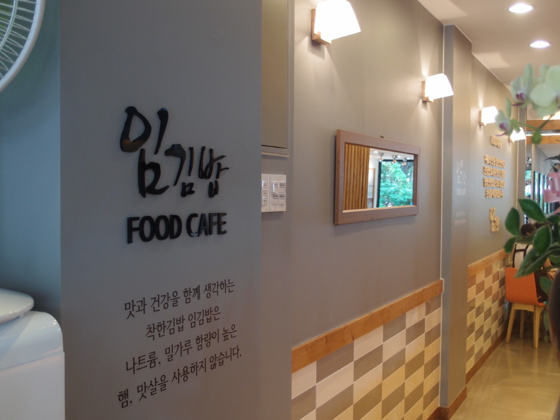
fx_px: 615
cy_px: 210
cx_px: 280
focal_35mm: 38
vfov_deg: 37.7
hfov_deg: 49.0
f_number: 2
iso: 125
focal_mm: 8.16
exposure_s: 1/50
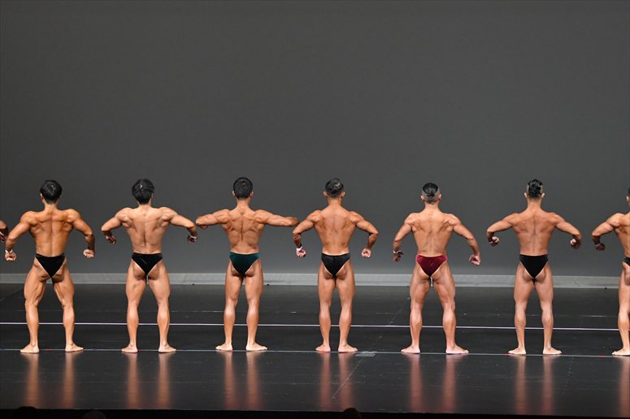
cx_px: 315
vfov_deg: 8.7
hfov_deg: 13.1
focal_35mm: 157
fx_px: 2746
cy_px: 210
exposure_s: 1/400
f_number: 5.6
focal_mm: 105
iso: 4000
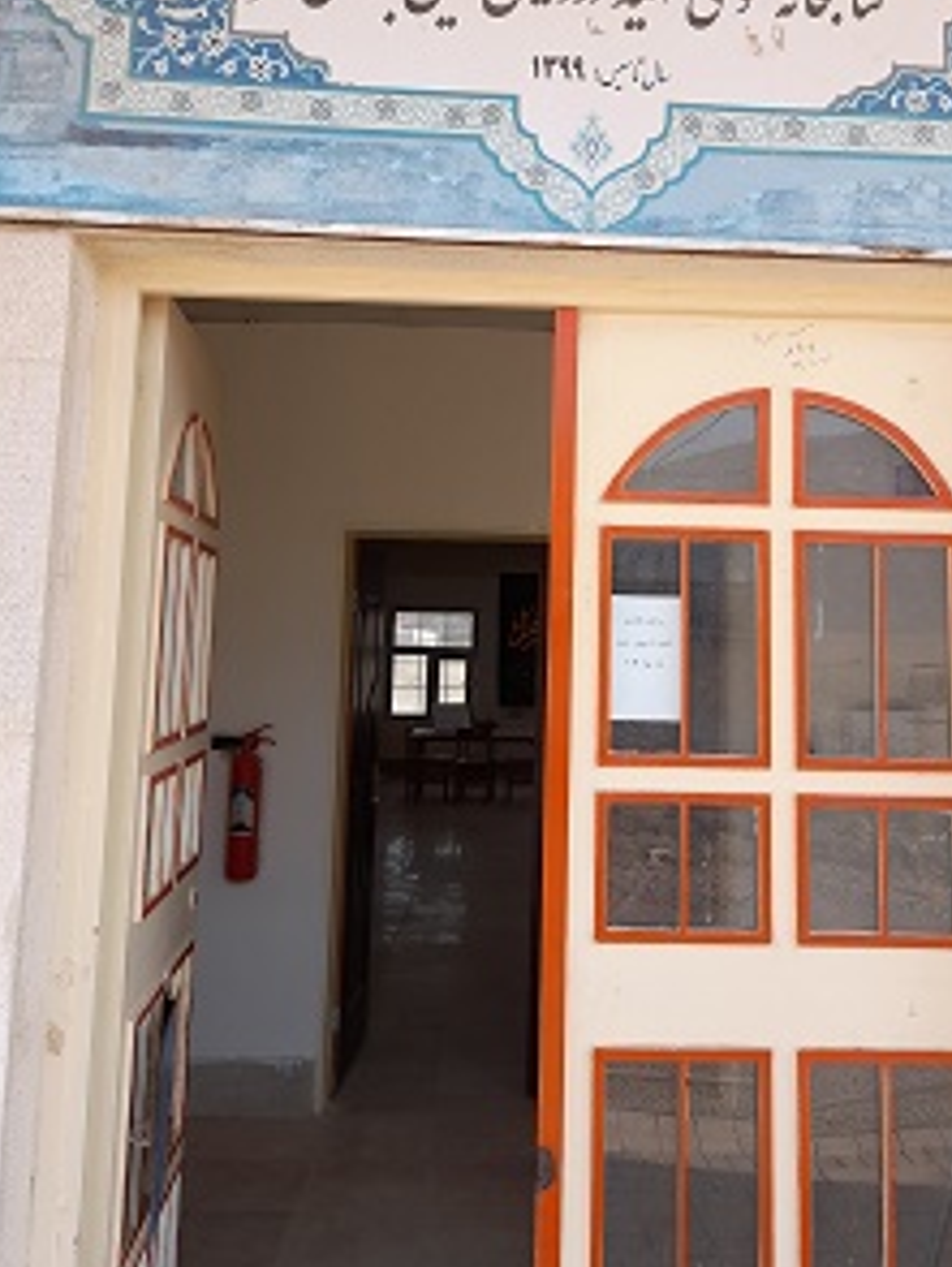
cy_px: 509
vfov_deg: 53.6
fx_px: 1245
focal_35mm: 34
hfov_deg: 41.6
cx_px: 577
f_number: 2
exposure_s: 1/139
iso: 20
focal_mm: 4.6
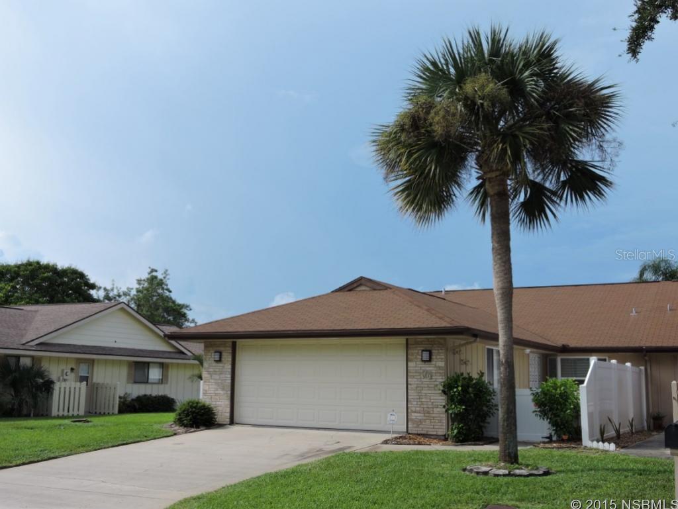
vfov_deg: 36.0
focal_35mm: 40
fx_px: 784
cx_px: 339
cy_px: 254
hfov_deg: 46.8
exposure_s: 1/800
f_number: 3.8
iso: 100
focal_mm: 7.2
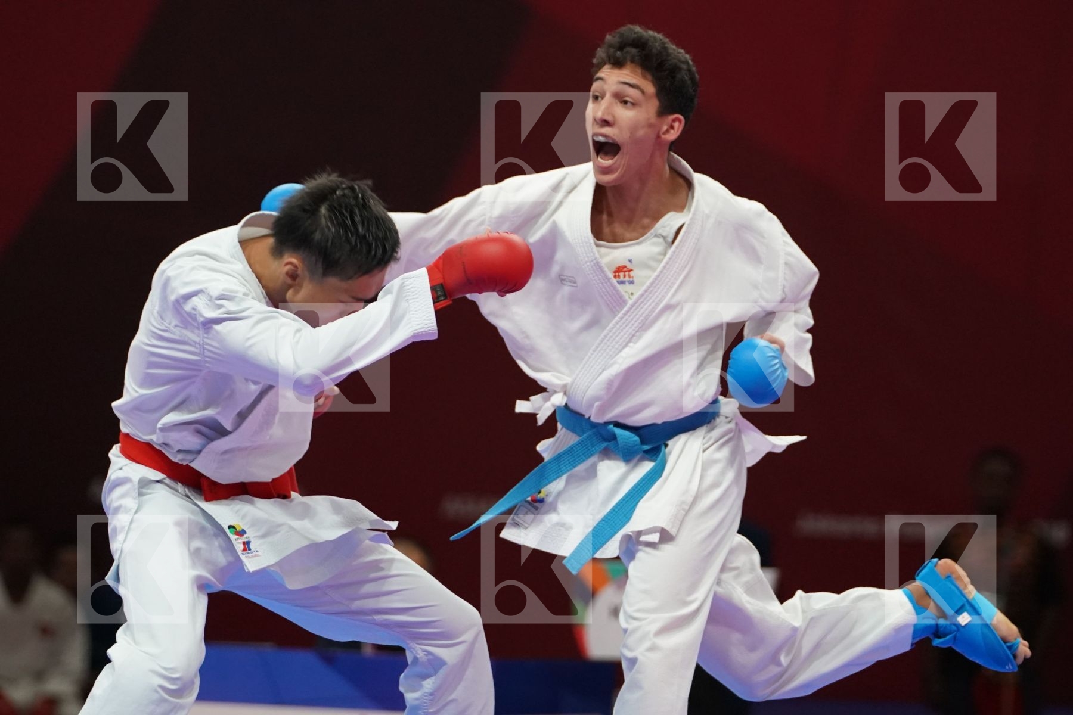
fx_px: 9865
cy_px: 358
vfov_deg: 4.2
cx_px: 536
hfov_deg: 6.2
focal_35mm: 331
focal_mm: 221
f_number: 4
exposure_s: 1/1000
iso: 4000
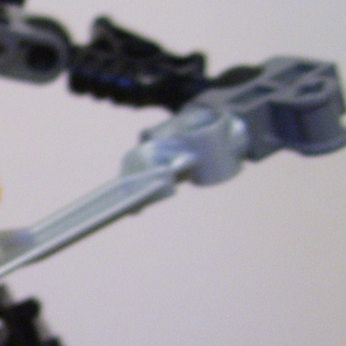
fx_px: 1402
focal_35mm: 124
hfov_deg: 13.1
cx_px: -215
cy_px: 202
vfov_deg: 14.1
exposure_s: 1/8
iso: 160
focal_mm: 6
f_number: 2.7
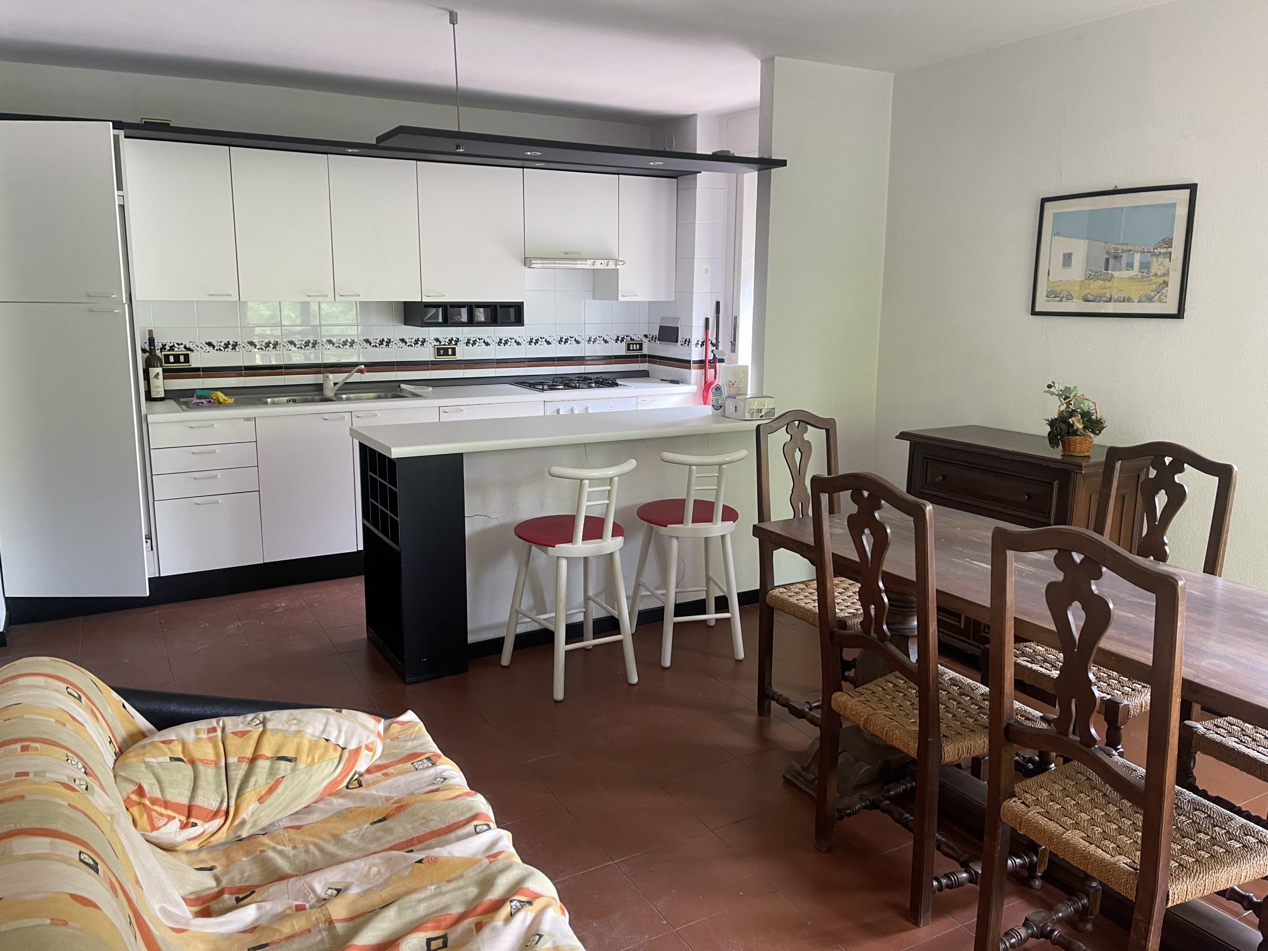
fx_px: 916
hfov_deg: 69.4
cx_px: 634
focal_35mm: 25
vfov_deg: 54.9
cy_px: 476
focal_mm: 5.1
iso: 160
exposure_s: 1/60
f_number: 1.6
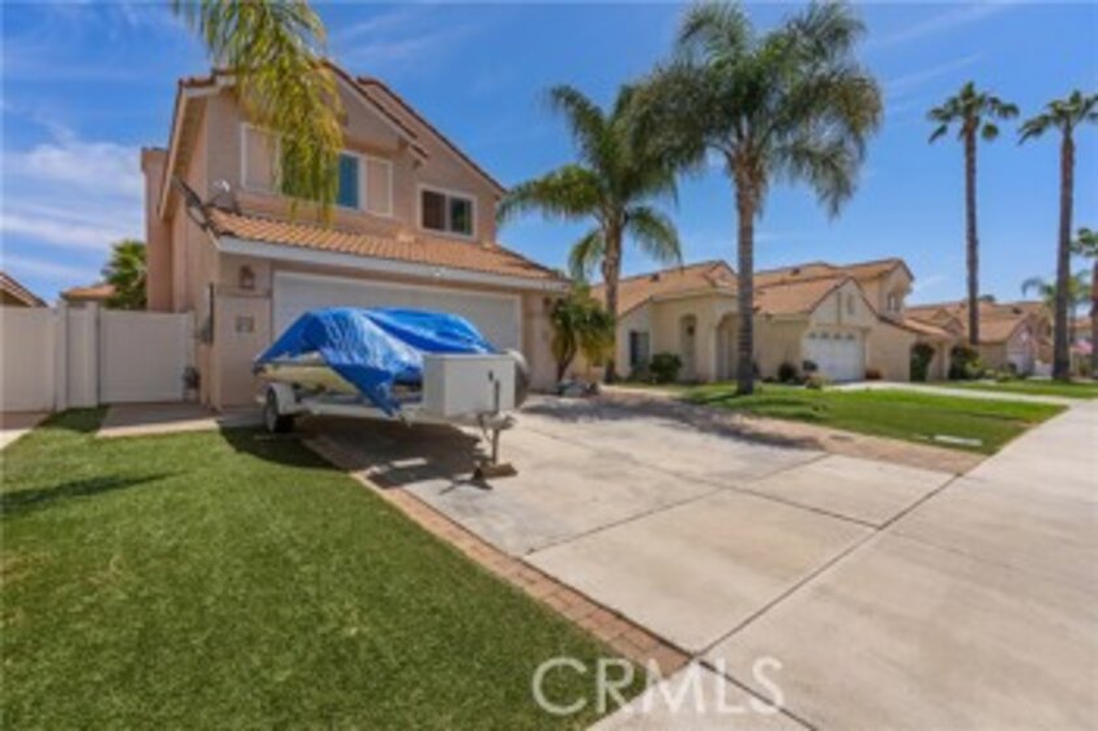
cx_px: 549
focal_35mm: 16
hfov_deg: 96.8
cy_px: 366
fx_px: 488
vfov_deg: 73.7
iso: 100
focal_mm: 16
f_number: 7.1
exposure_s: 1/400
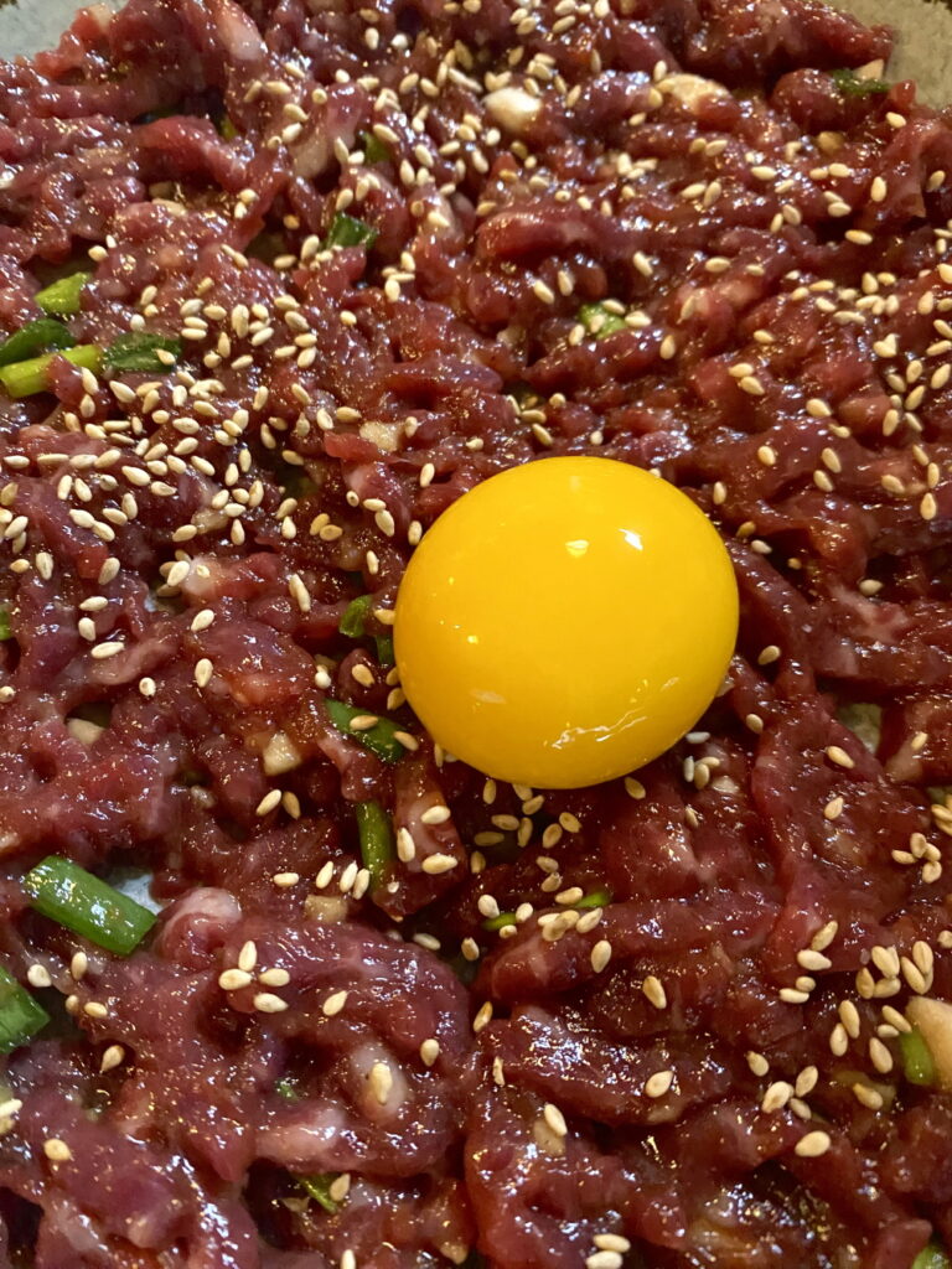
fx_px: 917
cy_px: 634
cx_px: 476
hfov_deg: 54.9
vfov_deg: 69.4
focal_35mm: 25
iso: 800
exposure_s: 1/30
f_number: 1.8
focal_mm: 4.25
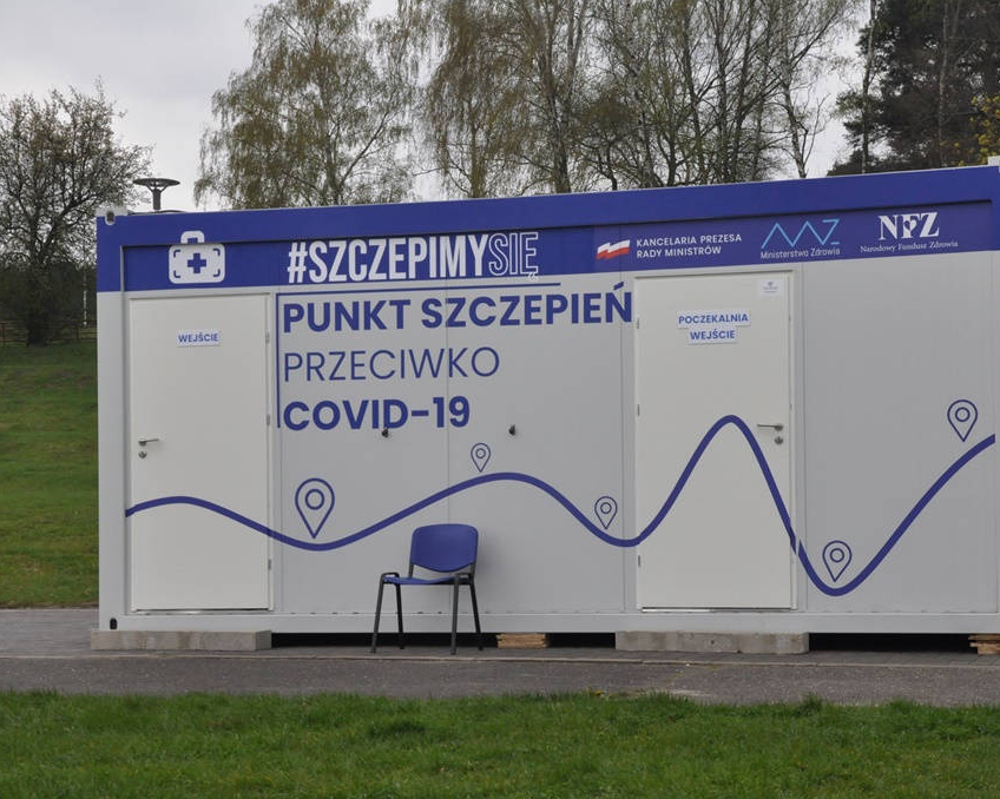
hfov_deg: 27.8
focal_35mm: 68
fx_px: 2012
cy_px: 401
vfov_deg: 22.5
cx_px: 600
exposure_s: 1/400
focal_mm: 40
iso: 800
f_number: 10
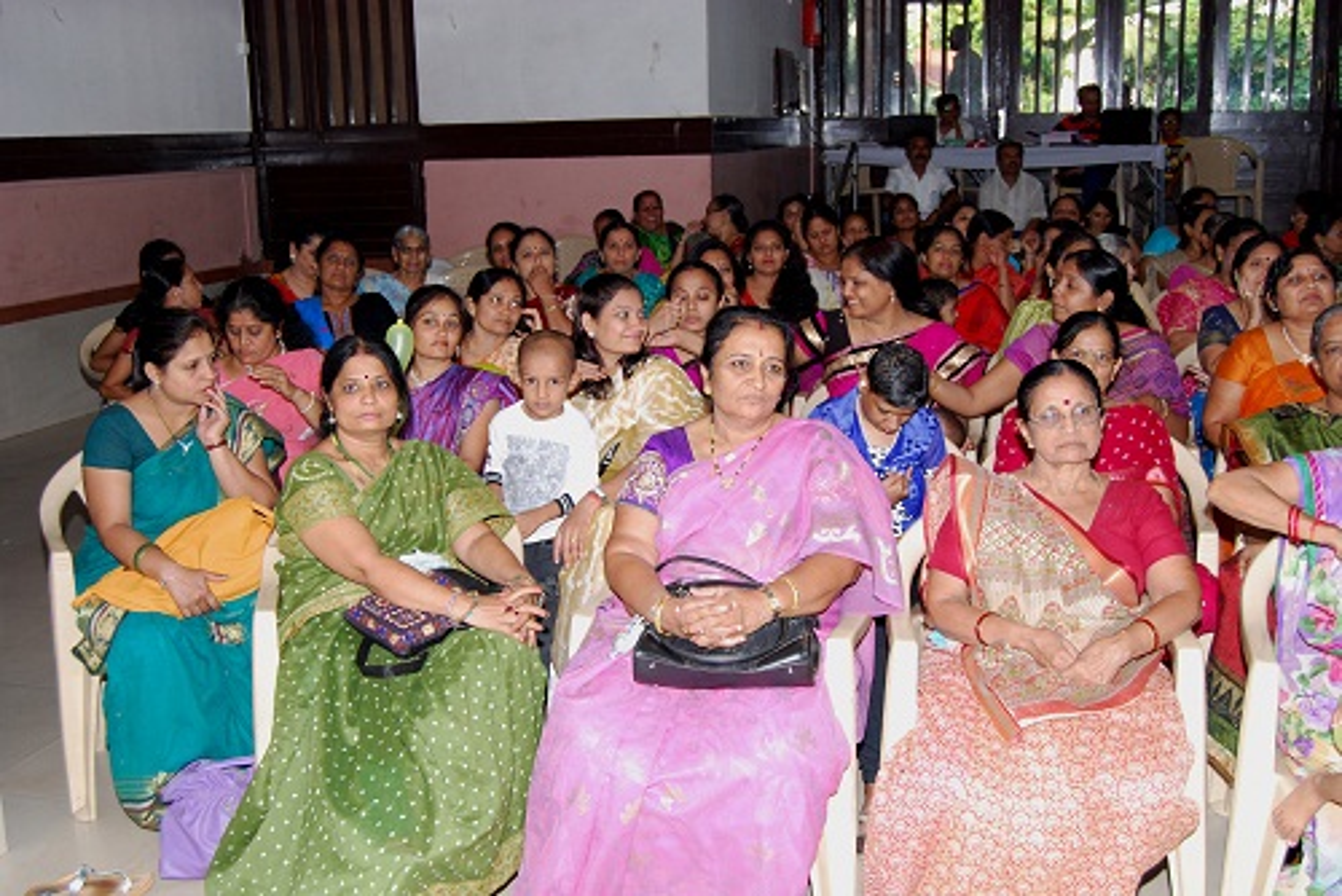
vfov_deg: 34.3
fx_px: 1455
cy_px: 448
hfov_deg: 49.5
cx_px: 671
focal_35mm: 39
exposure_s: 1/100
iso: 400
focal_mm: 26
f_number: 6.3
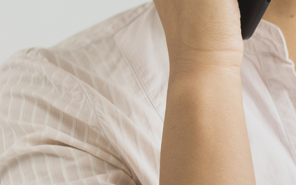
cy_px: 92
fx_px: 2210
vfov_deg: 4.8
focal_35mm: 274
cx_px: 467
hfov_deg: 7.5
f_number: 2.8
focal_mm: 50
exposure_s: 1/160
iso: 250
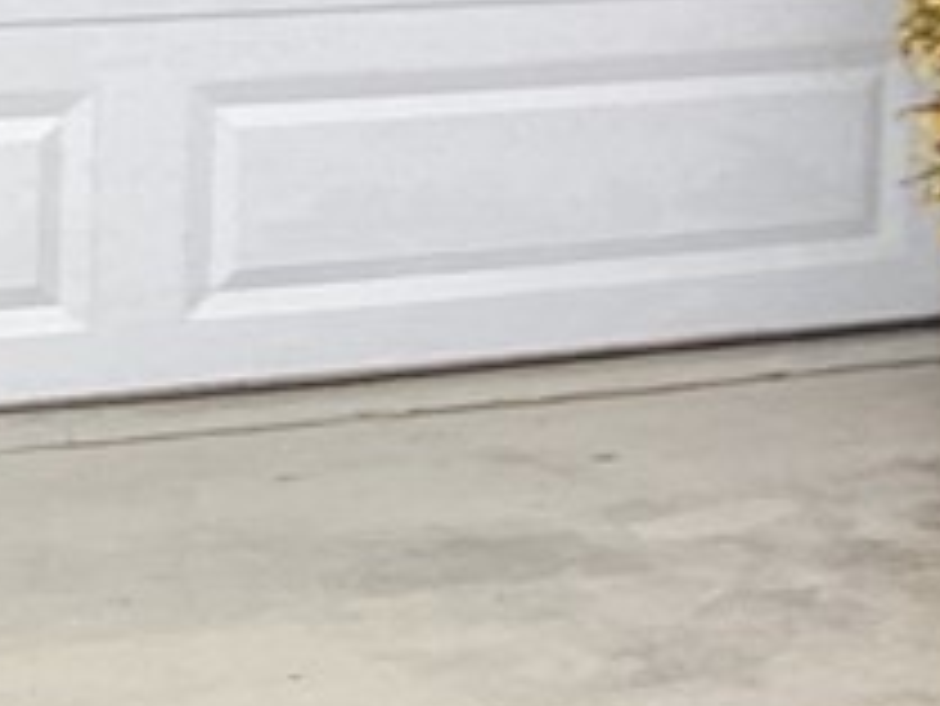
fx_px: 4130
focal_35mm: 152
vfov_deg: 9.4
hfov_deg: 11.3
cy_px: -526
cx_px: 2087
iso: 32
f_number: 2.4
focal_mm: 3.3
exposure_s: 1/120
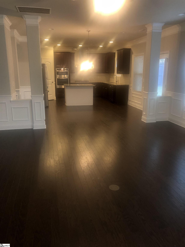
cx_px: 92
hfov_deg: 49.7
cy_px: 124
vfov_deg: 63.4
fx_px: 200
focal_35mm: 28
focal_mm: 4
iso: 320
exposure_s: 1/40
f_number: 1.8
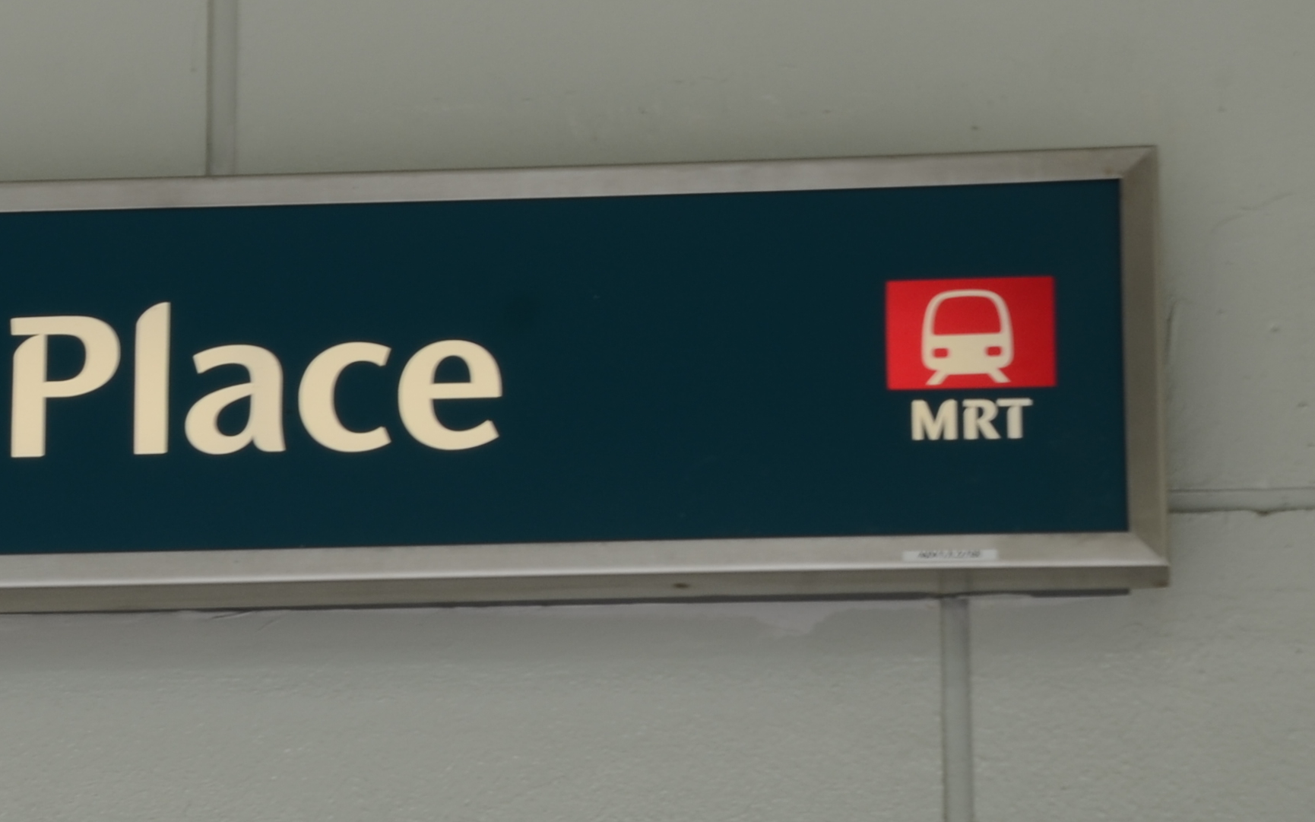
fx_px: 8099
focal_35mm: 226
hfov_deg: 9.1
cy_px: 313
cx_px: -461
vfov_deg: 5.8
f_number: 14
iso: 100
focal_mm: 52
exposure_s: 1/5
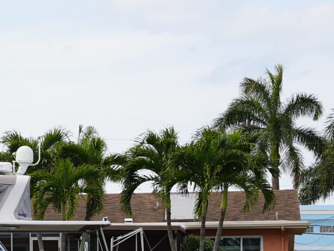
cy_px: 280
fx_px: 1998
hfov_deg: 9.4
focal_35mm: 207
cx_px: -67
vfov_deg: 7.1
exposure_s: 1/250
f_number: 5
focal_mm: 70
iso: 80
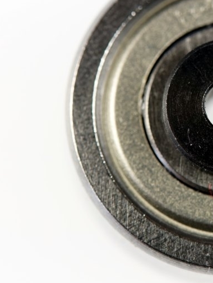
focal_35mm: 175
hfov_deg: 8.4
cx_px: 232
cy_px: 105
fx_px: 1435
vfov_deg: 11.3
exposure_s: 1/125
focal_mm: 60
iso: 400
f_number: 4.5
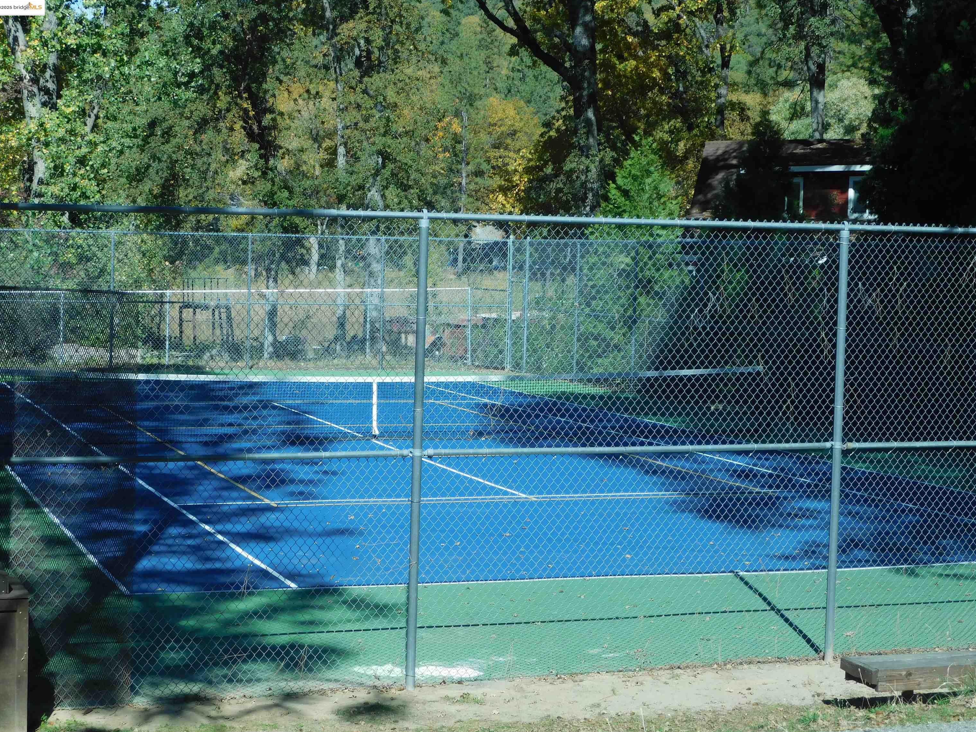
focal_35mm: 67
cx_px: 489
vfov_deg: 21.9
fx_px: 1889
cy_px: 370
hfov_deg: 29.0
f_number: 4.2
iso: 125
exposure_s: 1/200
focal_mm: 11.7
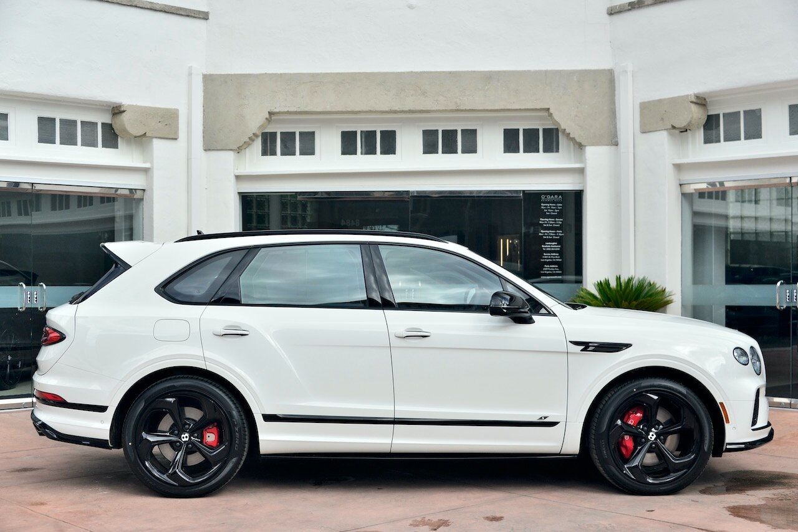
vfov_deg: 28.1
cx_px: 399
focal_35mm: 48
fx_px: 1064
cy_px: 266
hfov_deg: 41.1
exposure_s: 1/1250
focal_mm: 48
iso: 800
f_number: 4.2
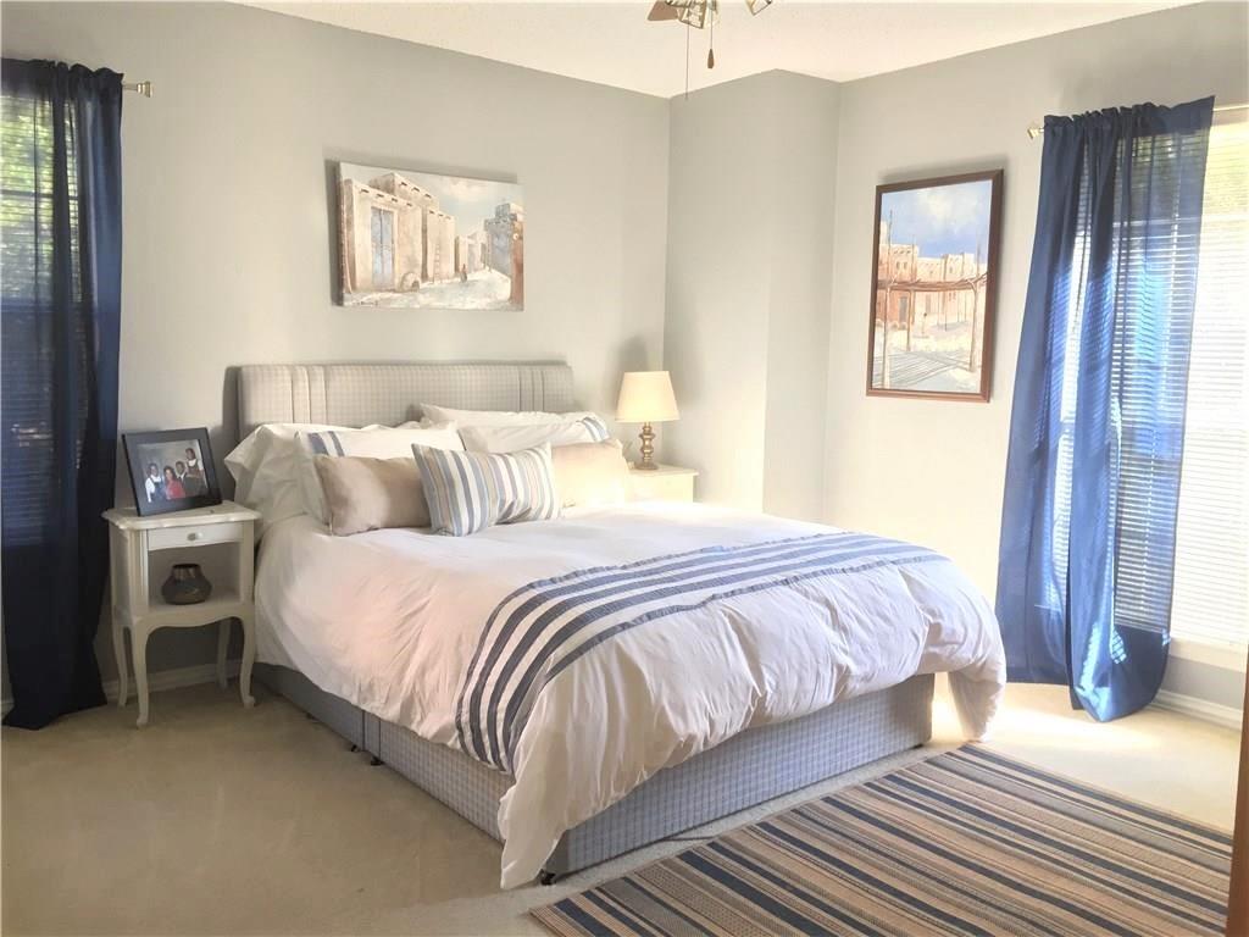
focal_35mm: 29
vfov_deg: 48.2
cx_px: 624
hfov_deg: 61.7
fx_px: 1046
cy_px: 468
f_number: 2.2
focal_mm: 4.15
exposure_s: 1/30
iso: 125
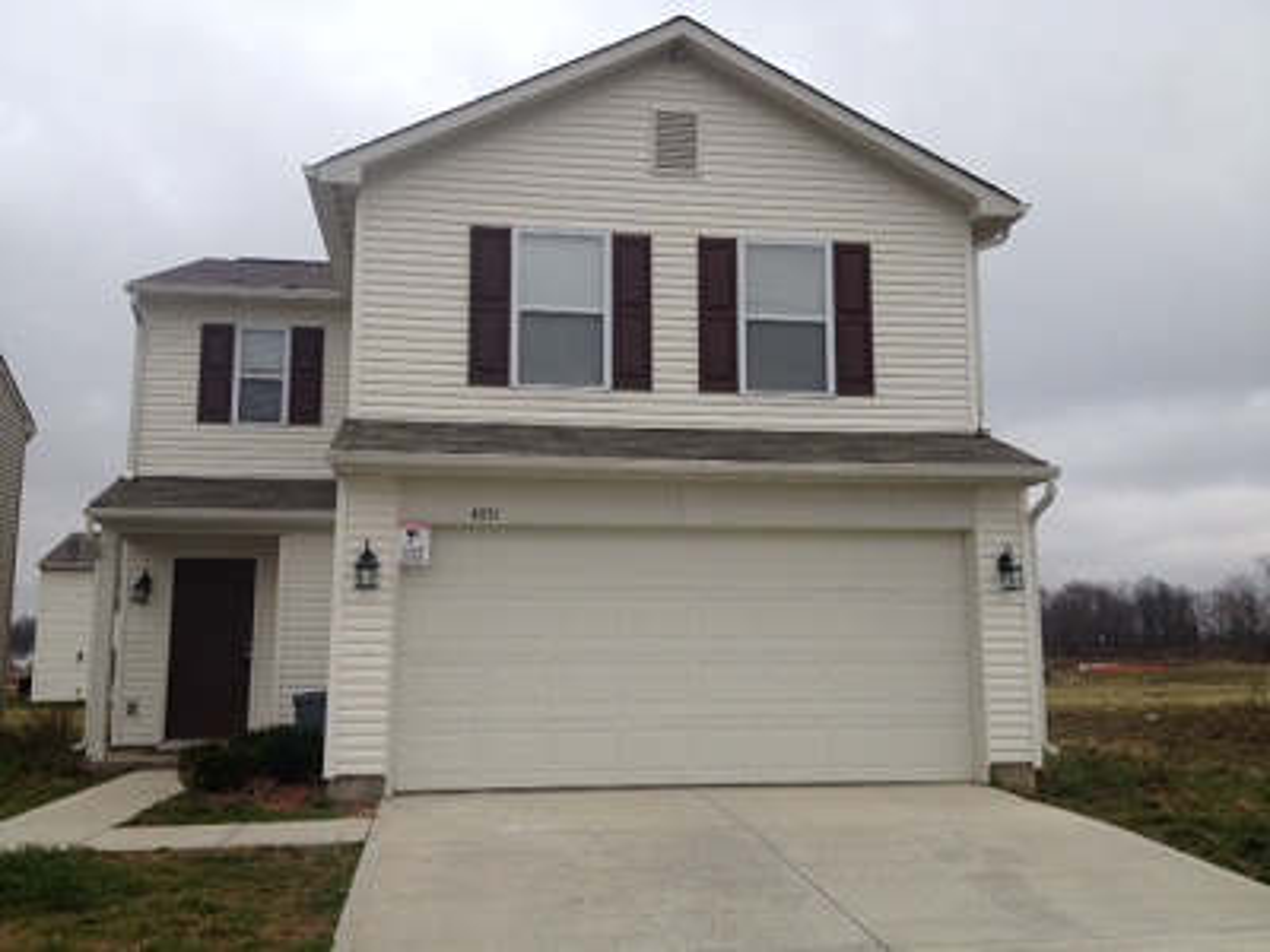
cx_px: 635
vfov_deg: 40.7
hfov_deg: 52.6
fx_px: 1284
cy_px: 476
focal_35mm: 35
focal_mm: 4.28
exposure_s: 1/824
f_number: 2.4
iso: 64
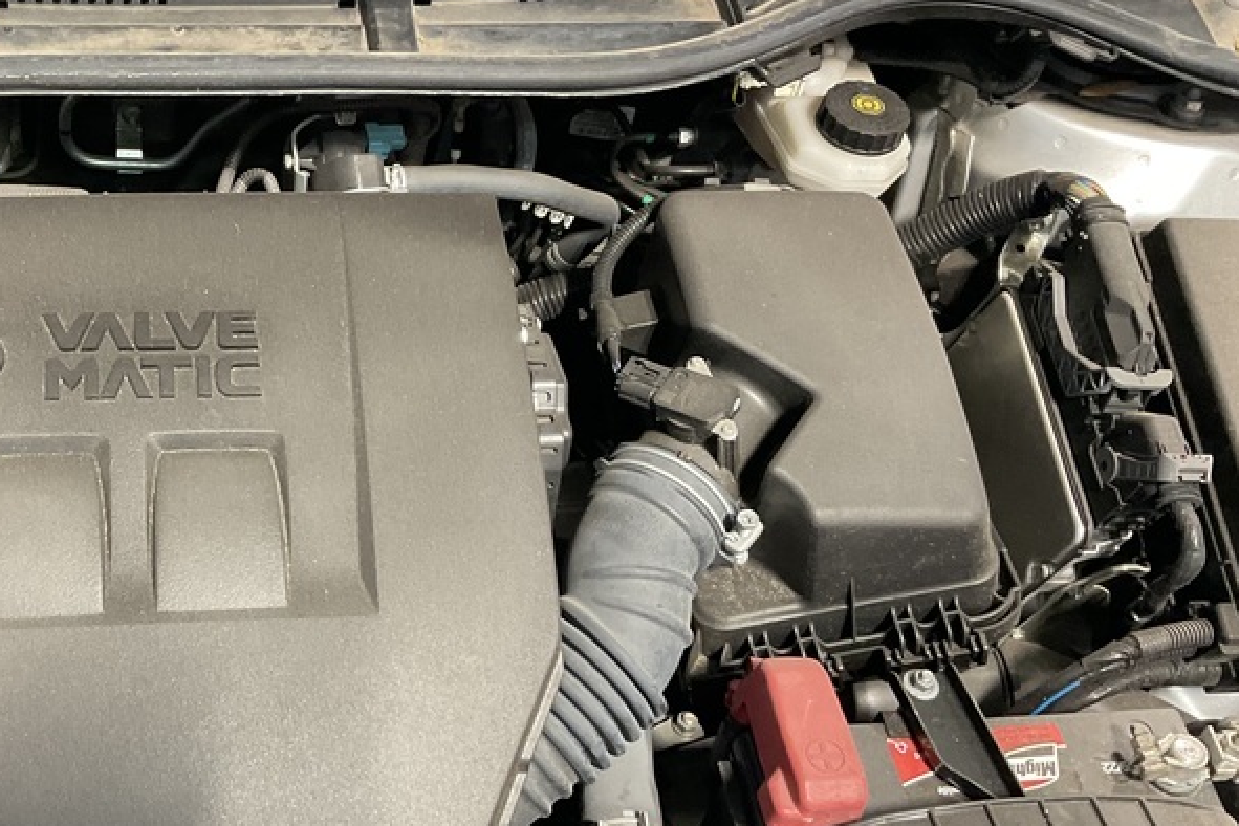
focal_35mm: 49
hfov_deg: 39.0
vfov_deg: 27.5
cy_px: 486
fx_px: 1686
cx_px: 279
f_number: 1.8
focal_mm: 3
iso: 125
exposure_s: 1/60
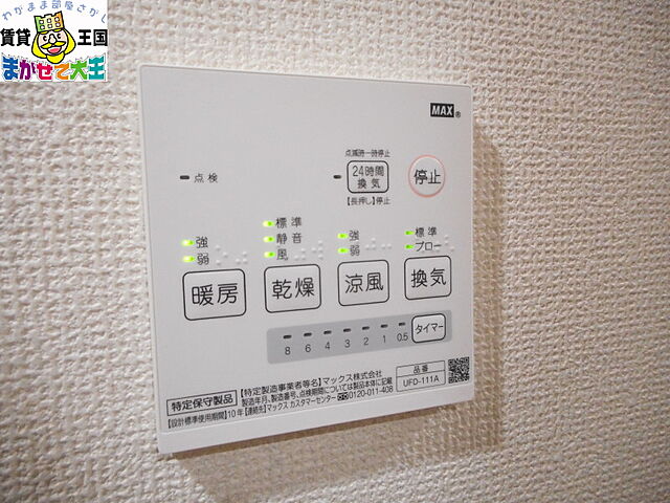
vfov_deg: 54.9
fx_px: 484
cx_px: 335
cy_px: 252
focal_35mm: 25
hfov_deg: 69.4
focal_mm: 4.5
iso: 800
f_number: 3.7
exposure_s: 1/40
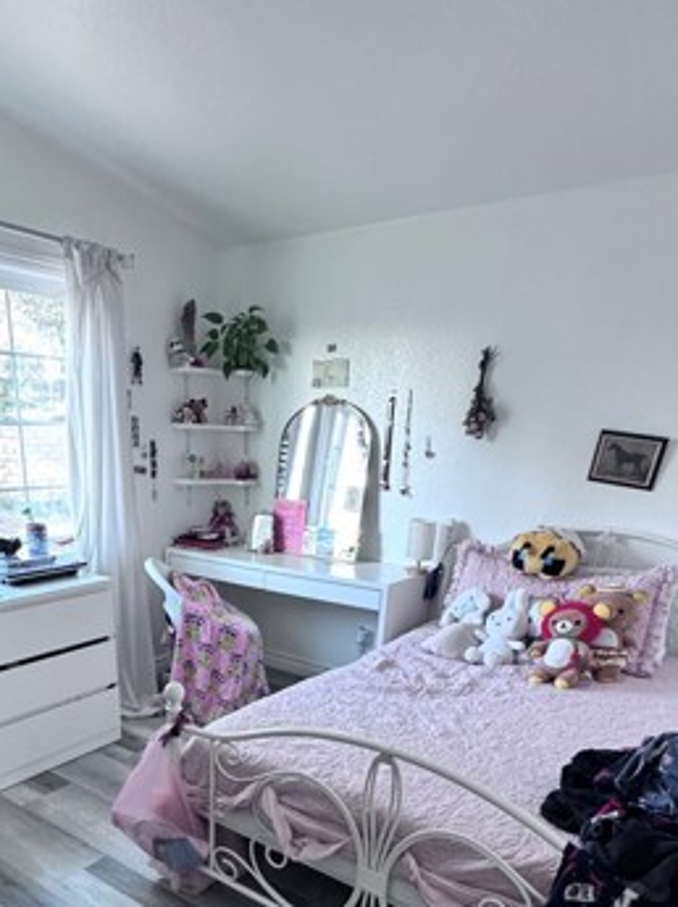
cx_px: 250
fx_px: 680
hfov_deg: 52.4
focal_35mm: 26
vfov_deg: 62.7
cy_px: 702
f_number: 2.2
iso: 800
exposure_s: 1/60
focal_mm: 2.22
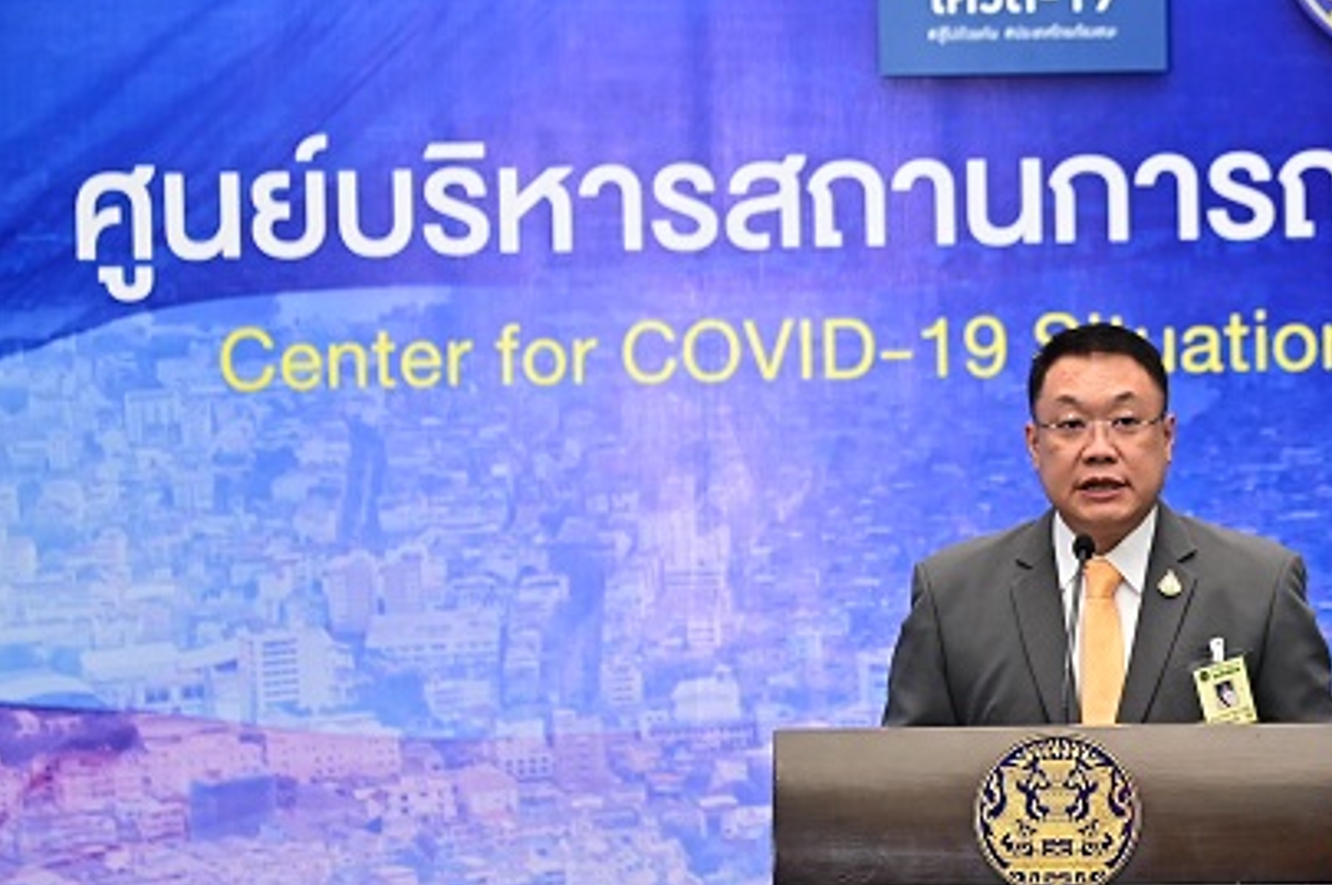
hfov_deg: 8.7
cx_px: 1151
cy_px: 569
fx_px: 8758
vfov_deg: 5.8
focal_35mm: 237
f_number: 2.8
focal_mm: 120
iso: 2000
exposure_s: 1/250
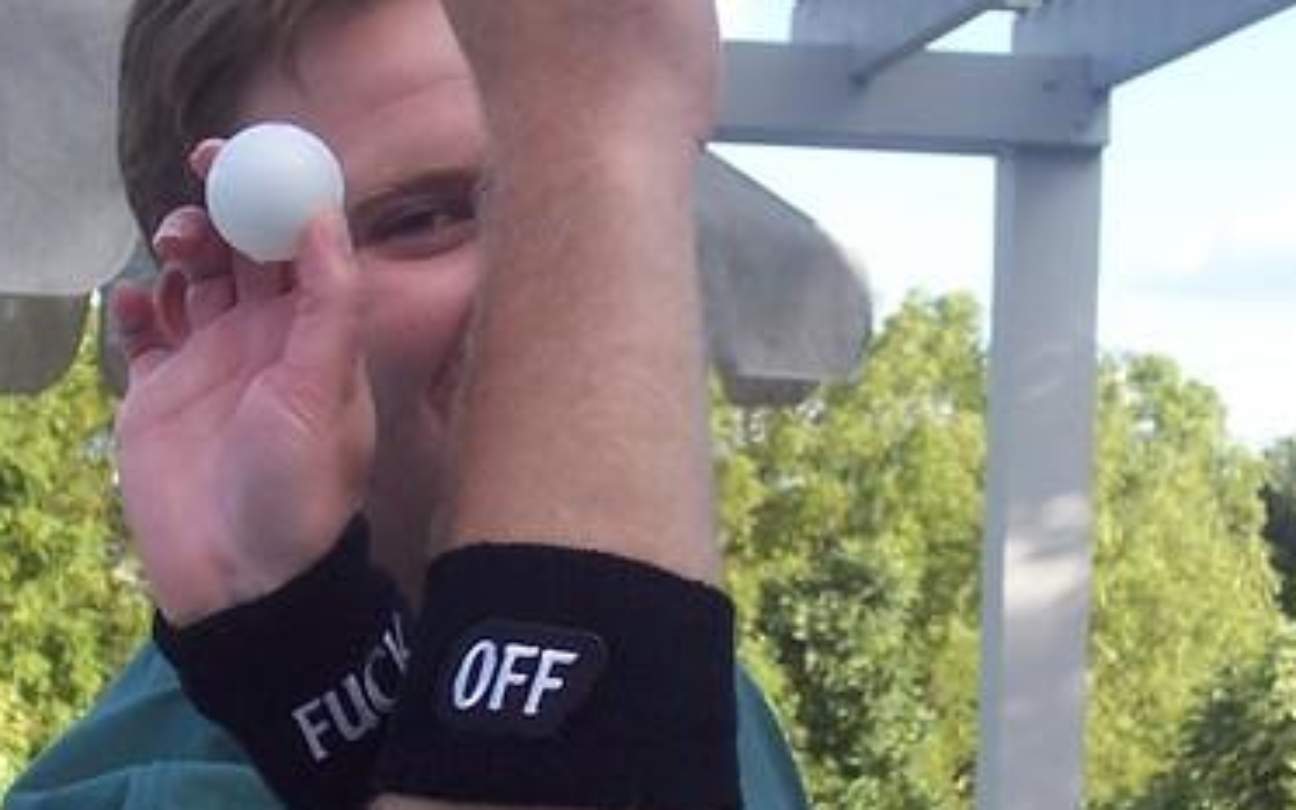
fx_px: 4556
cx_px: 681
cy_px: 608
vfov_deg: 10.1
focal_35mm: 129
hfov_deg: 16.2
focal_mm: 10.8
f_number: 4
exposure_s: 1/250
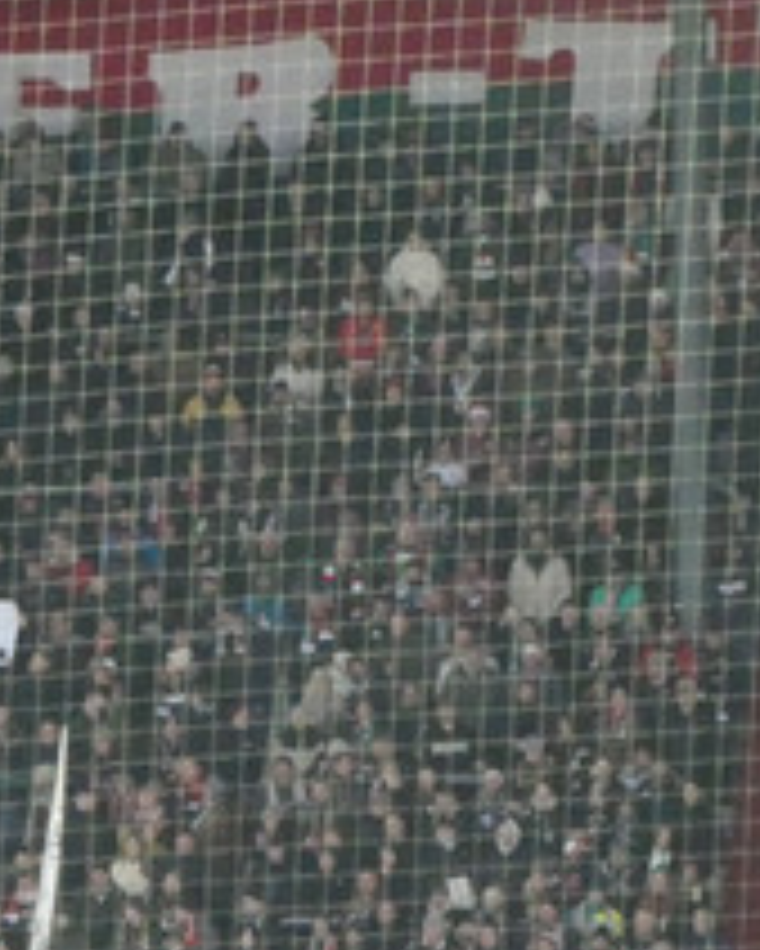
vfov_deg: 3.0
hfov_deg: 2.4
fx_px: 17813
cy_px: 873
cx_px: -598
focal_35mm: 634
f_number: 5.6
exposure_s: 1/60
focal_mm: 38.4
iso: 1600
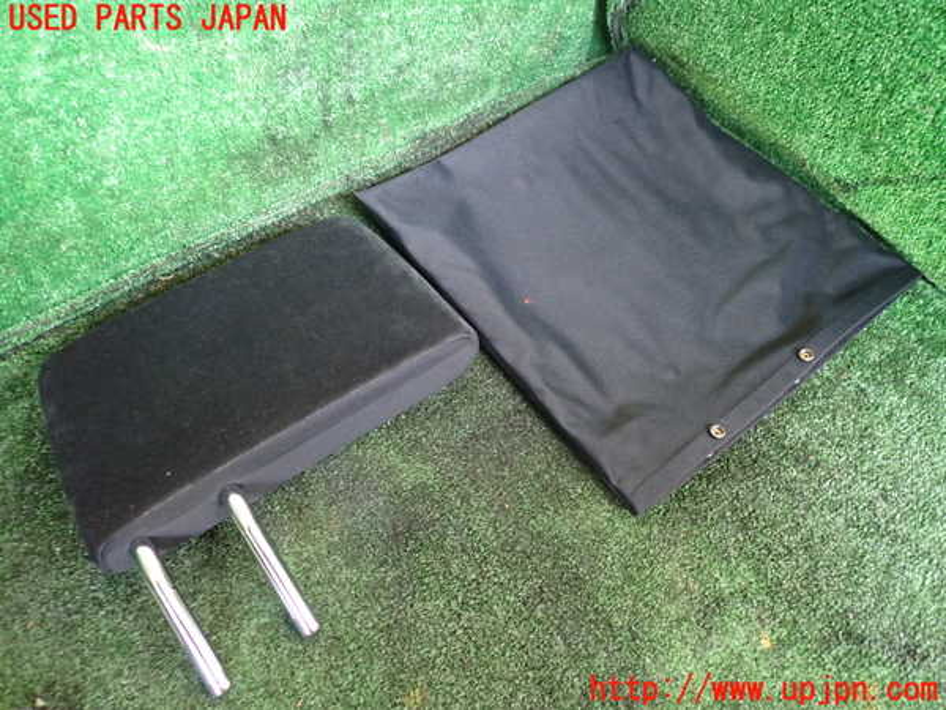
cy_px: 355
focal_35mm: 25
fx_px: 683
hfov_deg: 69.4
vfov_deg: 54.9
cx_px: 473
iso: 640
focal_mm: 4.5
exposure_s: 1/30
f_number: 2
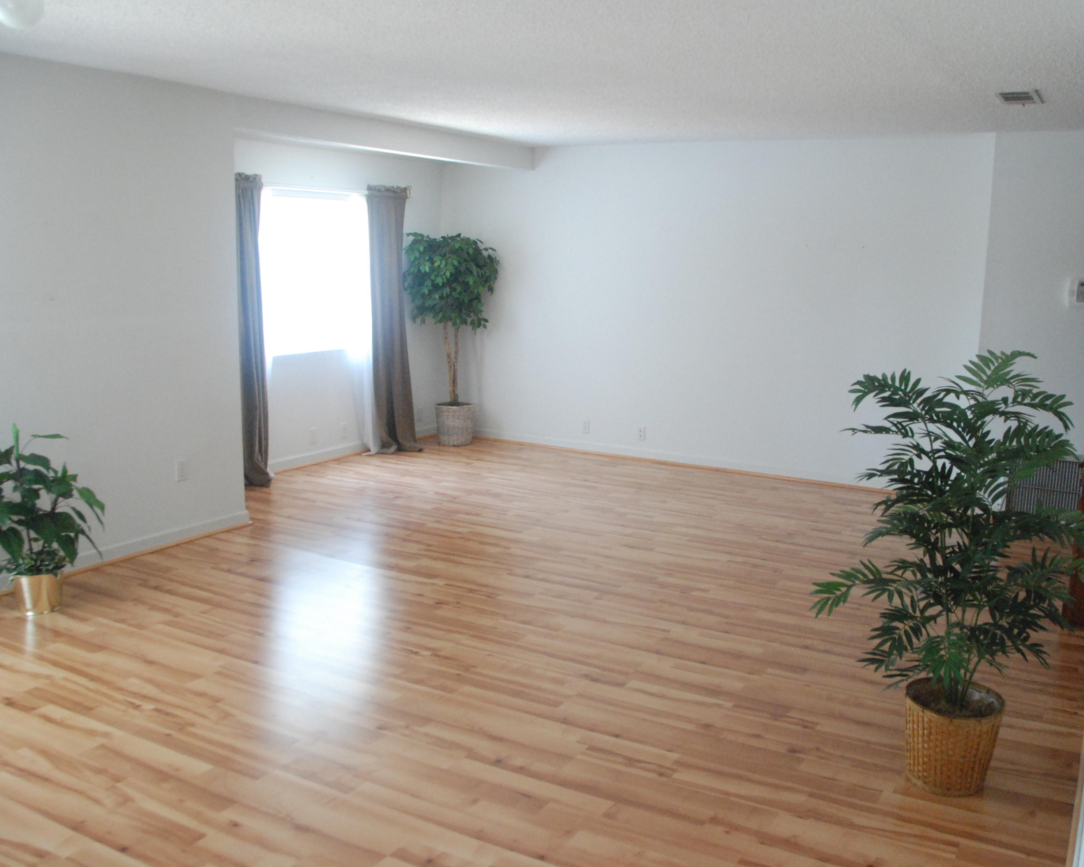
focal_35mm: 31
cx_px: 609
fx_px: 995
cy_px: 433
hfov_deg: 57.0
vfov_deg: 47.1
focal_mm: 18
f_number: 4
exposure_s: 1/60
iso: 1600
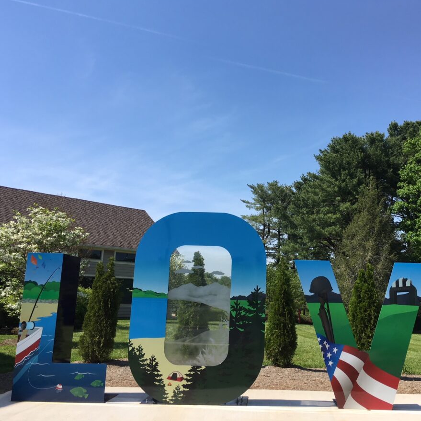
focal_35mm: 35
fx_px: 482
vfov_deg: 47.2
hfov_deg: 46.6
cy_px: 208
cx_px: 272
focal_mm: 4.15
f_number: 2.2
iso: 25
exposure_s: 1/1374
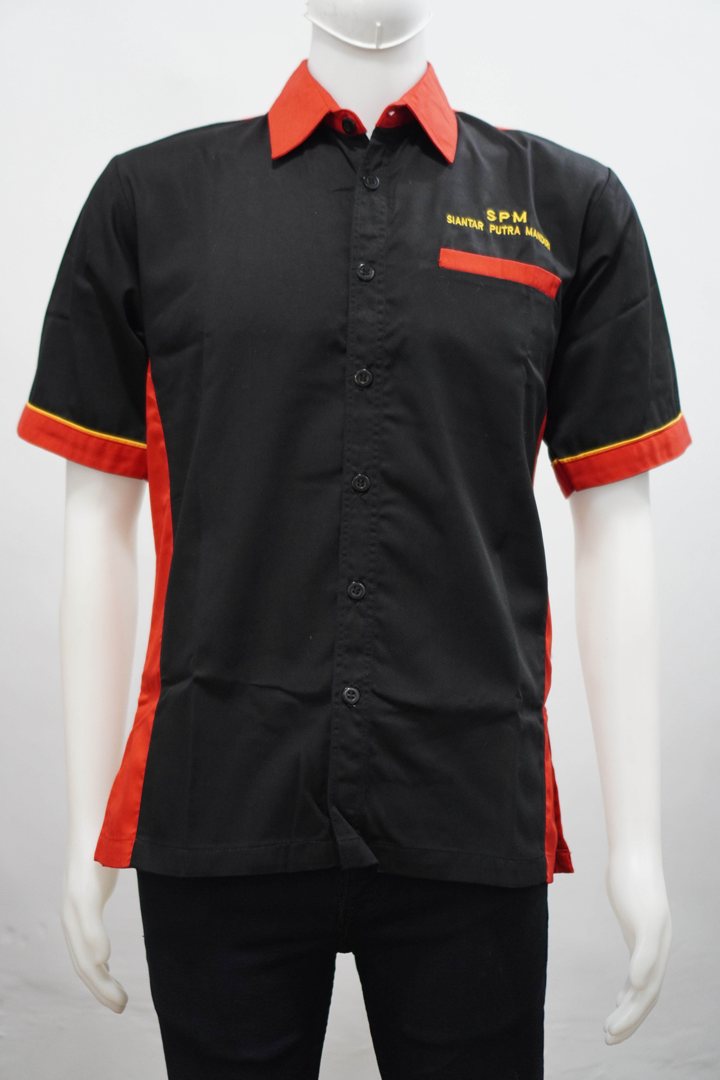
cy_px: 548
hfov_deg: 25.3
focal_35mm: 54
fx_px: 1605
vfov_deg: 37.2
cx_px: 360
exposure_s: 1/125
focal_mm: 35
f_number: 1.8
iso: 800
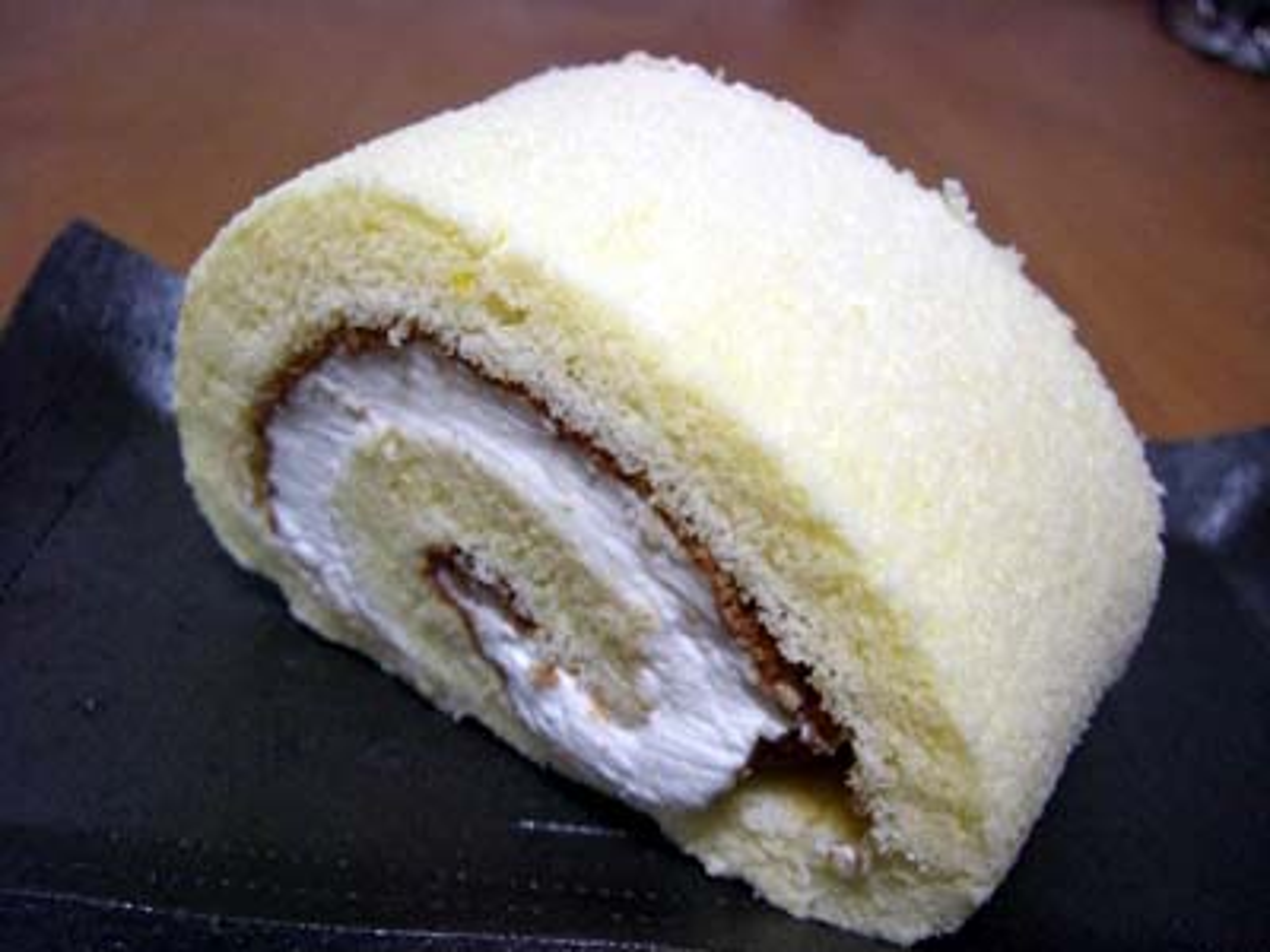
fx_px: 1394
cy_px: 476
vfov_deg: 37.7
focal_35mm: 38
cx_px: 635
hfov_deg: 49.0
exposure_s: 1/60
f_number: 2.7
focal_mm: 6.2
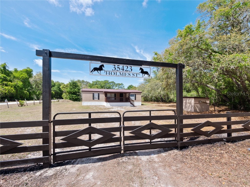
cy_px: 94
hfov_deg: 102.1
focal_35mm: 14
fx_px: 101
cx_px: 125
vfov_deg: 85.7
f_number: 8
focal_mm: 7
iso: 200
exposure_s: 1/500
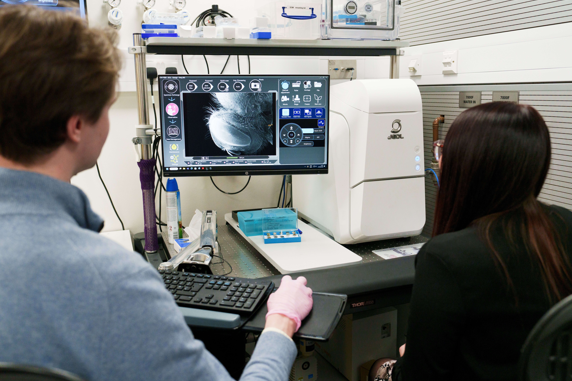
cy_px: 191
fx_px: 508
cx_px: 285
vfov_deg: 41.1
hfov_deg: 58.7
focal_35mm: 32
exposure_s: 1/320
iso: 1600
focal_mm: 30
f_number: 3.5
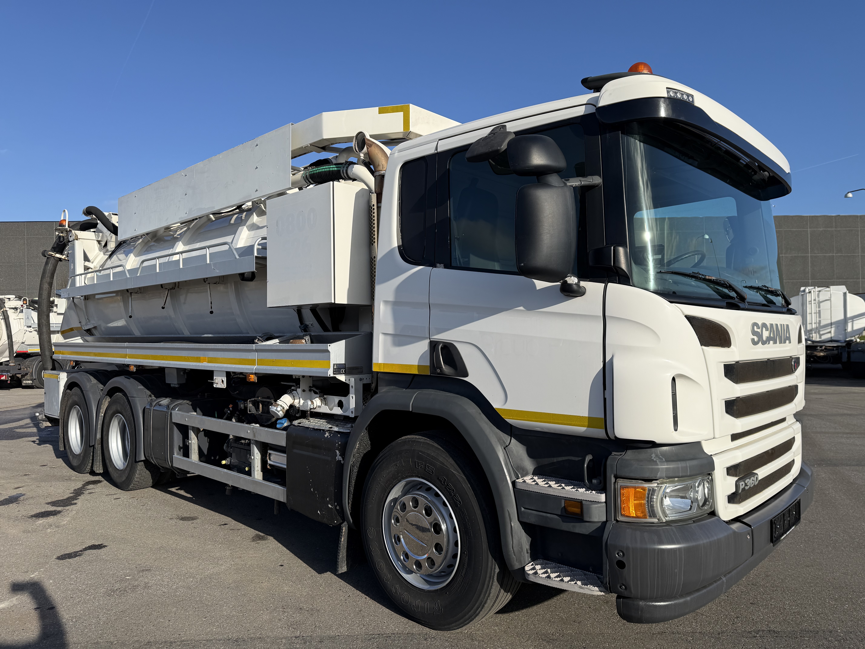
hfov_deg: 71.6
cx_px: 432
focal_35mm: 24
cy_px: 324
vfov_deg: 56.8
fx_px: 600
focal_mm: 6.76
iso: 80
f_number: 1.78
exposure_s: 1/4975
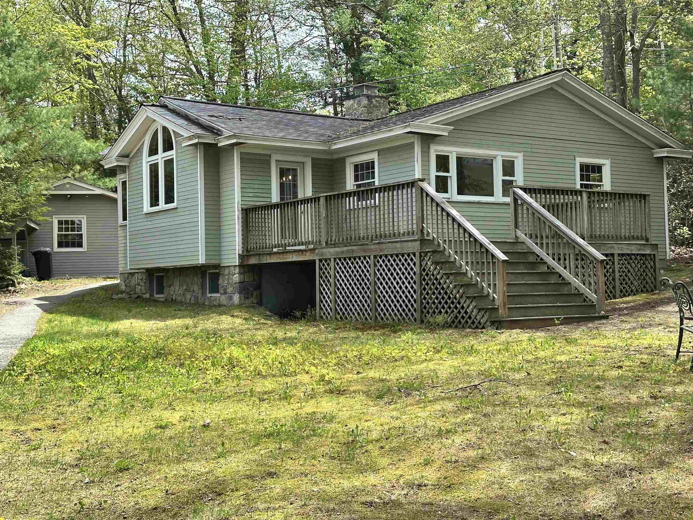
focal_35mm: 48
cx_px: 346
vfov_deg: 30.3
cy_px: 260
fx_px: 961
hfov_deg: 39.7
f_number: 1.78
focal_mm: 6.86
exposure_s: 1/1258
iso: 64
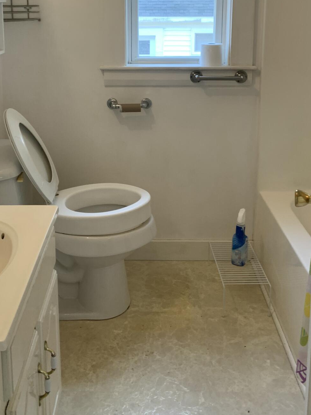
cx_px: 150
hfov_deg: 36.0
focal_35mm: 40
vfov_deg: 45.0
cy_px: 98
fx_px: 479
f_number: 1.8
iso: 64
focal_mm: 4.25
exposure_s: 1/60
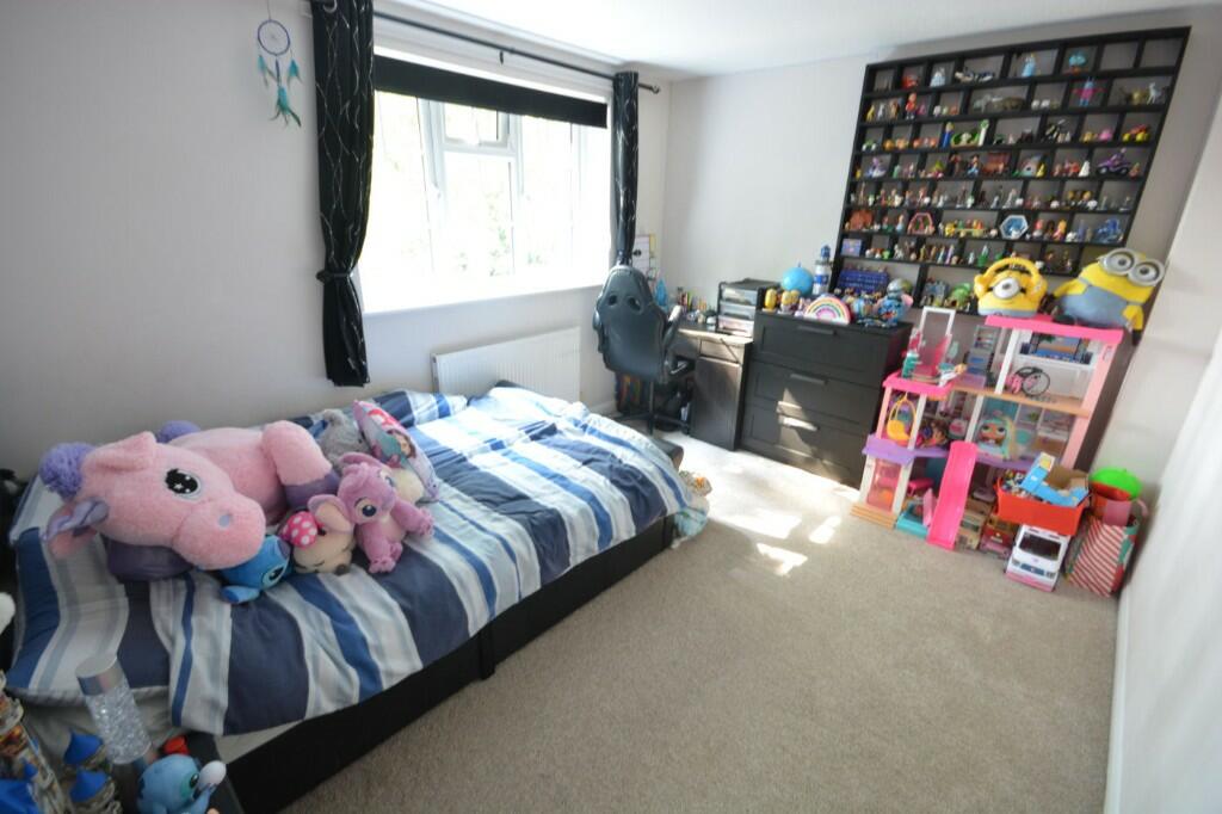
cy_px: 407
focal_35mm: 15
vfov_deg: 77.3
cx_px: 611
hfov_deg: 100.4
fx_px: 509
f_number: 8
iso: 400
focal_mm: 10
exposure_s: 1/1.6
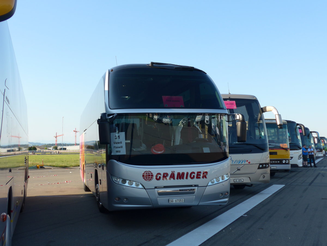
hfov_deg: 42.9
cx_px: 164
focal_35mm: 44
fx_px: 416
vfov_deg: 32.9
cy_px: 123
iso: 80
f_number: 2.8
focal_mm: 9
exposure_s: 1/640
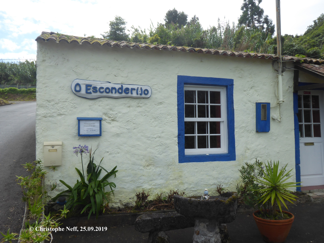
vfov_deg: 45.4
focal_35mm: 31
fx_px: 290
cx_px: 162
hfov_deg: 58.4
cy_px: 122
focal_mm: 5.4
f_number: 3.5
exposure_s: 1/640
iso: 80
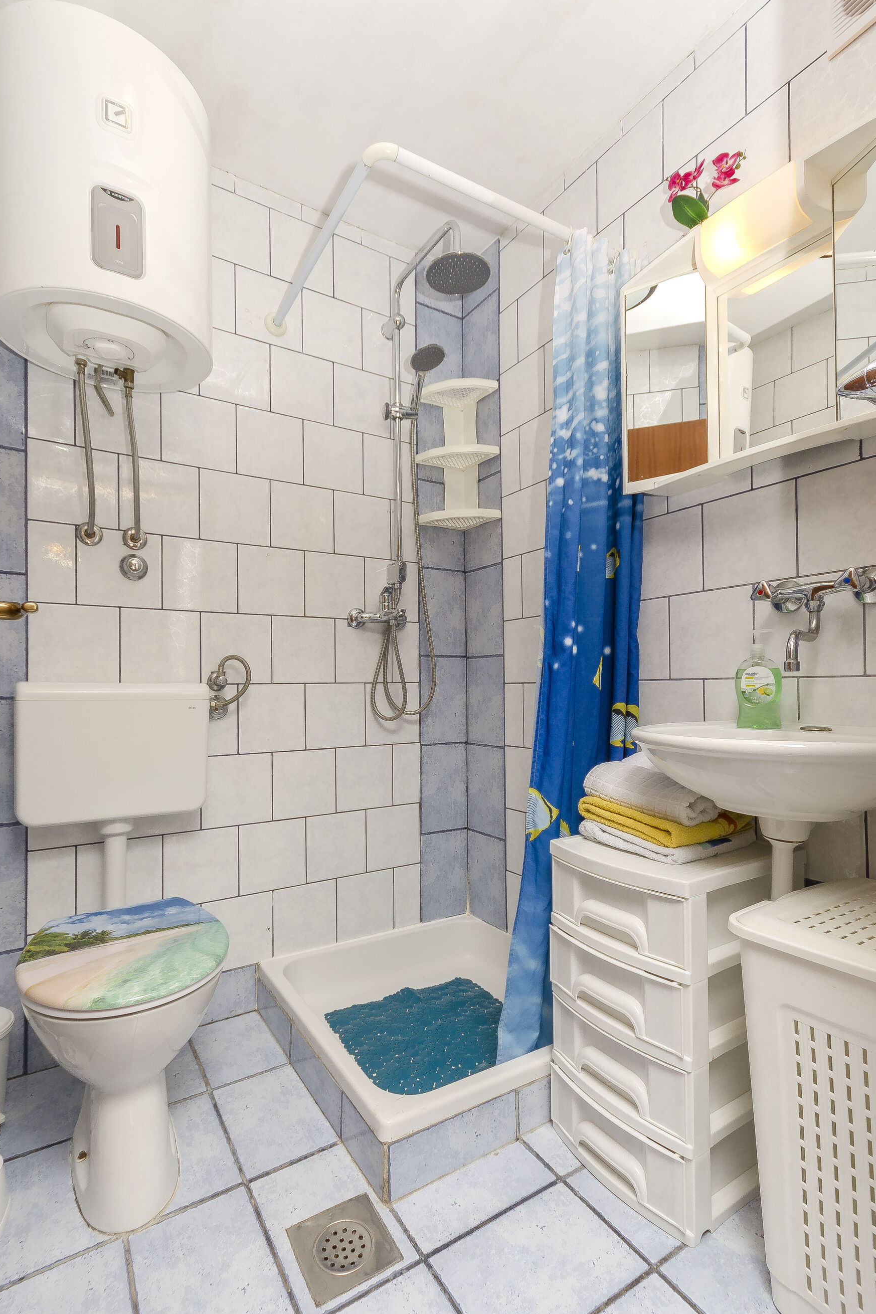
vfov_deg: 96.7
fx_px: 584
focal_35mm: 16
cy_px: 673
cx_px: 418
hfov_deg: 73.7
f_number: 7.1
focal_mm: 10
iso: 160
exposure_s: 1/80
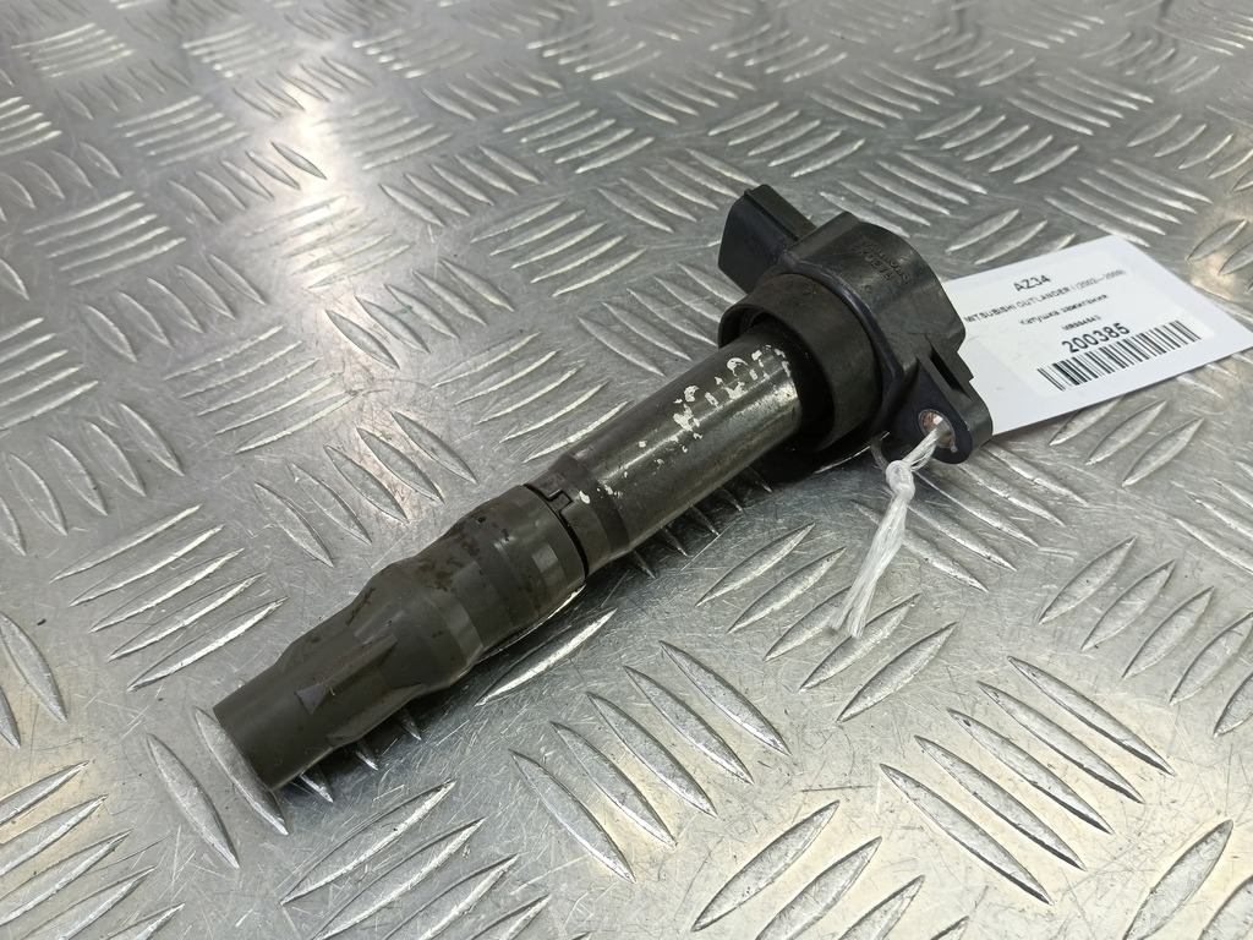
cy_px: 470
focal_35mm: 23
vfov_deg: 58.9
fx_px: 833
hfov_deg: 73.9
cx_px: 626
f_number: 1.6
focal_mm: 4.11
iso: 119
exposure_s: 1/50
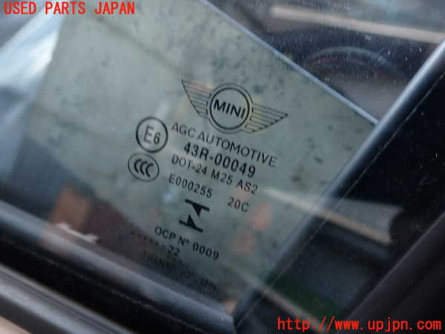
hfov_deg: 60.0
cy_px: 167
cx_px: 222
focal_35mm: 30
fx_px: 386
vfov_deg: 46.8
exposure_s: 1/30
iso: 200
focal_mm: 5.4
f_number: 2.3
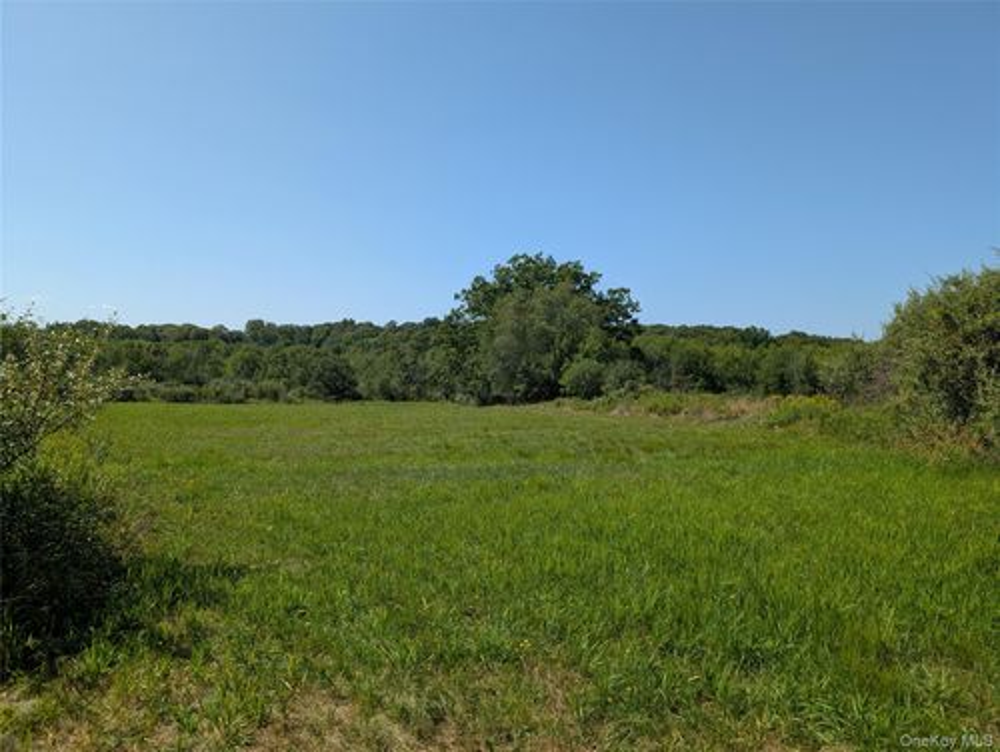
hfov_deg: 71.5
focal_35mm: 24
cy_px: 376
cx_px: 500
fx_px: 694
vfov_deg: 56.9
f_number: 1.68
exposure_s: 1/867
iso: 21
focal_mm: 6.9
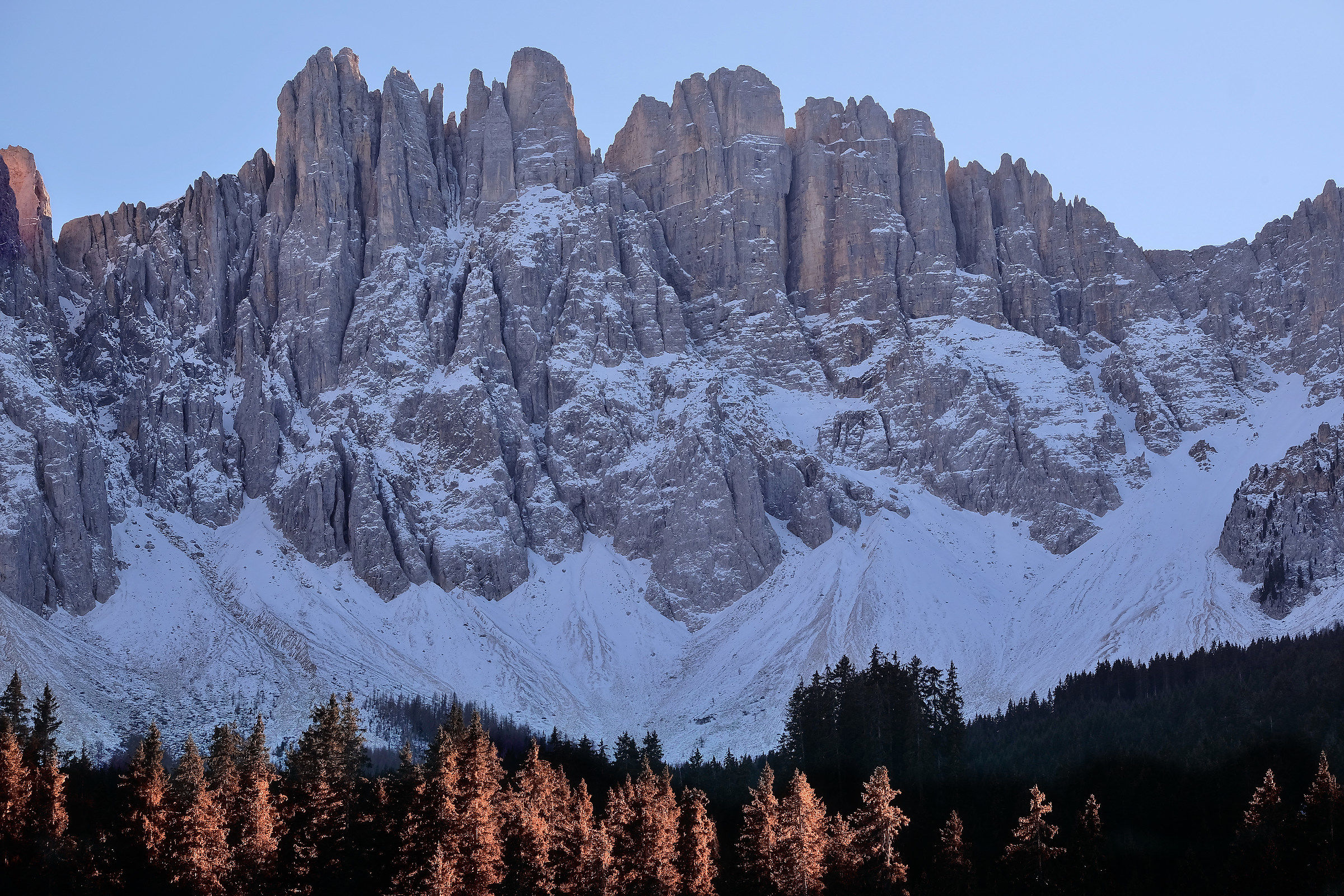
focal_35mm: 83
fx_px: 3098
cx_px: 672
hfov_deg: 24.5
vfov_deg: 16.5
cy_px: 448
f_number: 8
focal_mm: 55
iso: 200
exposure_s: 1/170
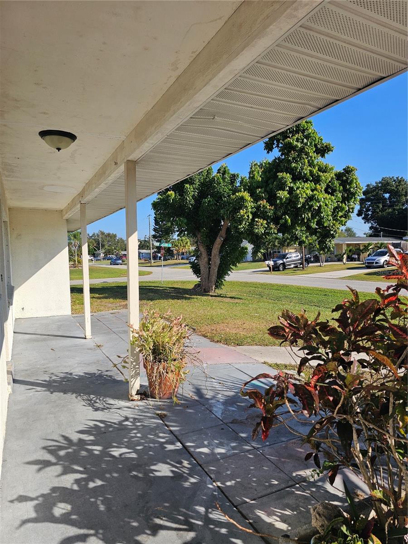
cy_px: 272
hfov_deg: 58.9
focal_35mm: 23
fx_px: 361
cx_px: 204
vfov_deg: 73.9
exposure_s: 1/736
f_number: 1.7
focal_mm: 6.3
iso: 10
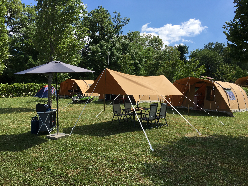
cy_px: 93
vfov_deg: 48.2
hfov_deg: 61.7
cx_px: 124
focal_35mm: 29
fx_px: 208
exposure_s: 1/1374
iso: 25
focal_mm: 4.15
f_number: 2.2
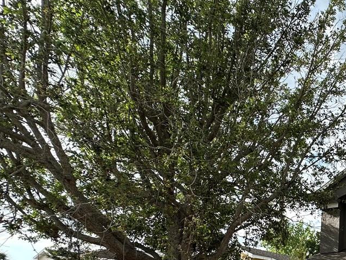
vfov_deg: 36.8
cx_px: 421
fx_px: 350
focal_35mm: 35
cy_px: 256
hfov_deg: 38.2
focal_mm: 2.22
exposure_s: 1/456
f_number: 2.2
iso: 40
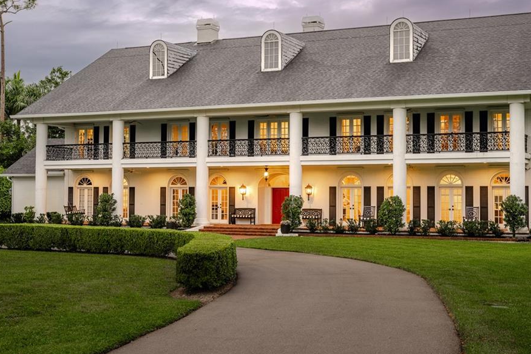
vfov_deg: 24.6
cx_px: 265
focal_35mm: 55
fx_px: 811
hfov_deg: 36.3
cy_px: 164
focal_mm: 47
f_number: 11
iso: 400
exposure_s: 1/80
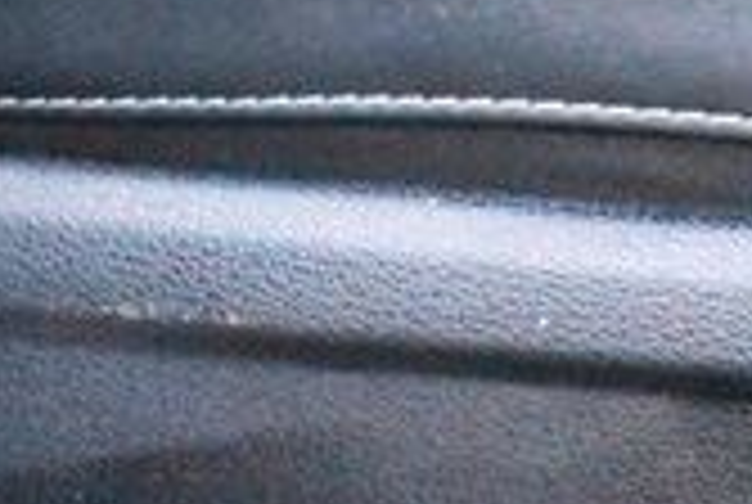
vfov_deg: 10.4
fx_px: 2760
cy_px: 385
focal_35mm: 132
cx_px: 982
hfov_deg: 14.8
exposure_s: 1/60
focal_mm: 23
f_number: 3.8
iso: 12800
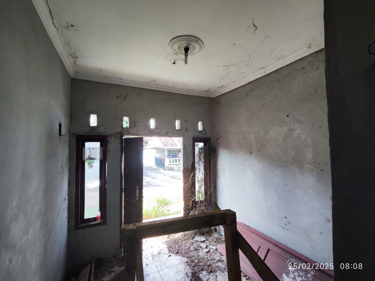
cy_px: 140
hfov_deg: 94.5
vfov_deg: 78.1
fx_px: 173
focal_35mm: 16
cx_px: 188
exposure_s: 1/50
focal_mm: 2.13
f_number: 2.4
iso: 53
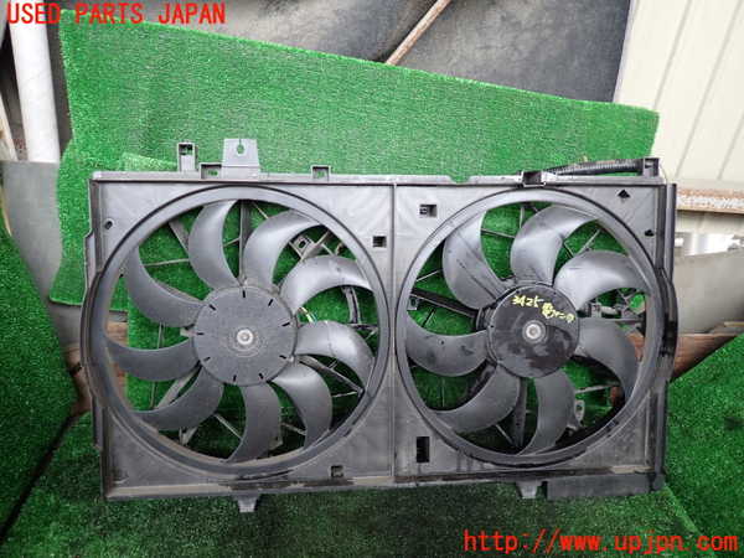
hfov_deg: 69.4
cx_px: 372
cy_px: 279
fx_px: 537
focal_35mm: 25
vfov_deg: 54.9
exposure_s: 1/60
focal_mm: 4.5
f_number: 2
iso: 160
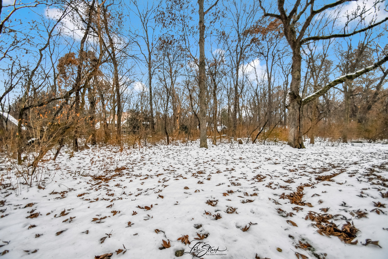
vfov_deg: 77.3
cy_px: 130
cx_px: 194
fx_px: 162
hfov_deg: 100.4
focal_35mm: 15
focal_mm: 10
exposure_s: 1/5000
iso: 400
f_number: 8
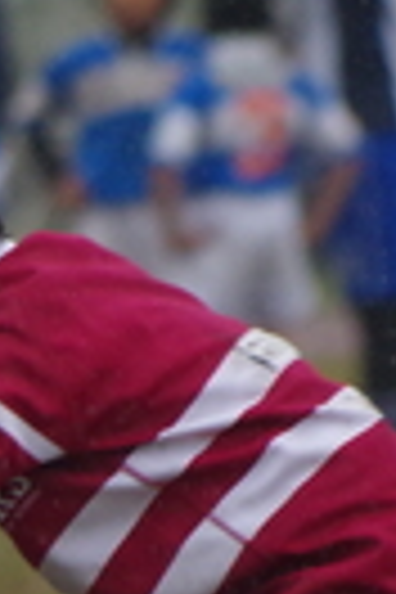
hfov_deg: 0.9
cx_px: -500
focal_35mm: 1473
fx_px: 24303
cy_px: 673
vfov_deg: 1.4
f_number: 7.1
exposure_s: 1/800
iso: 1600
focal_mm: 260
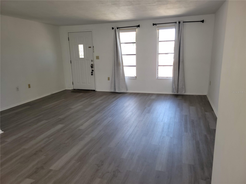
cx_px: 123
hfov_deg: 67.3
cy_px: 92
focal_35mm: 26
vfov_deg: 53.1
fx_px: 185
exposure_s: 1/60
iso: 50
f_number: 1.8
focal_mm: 5.4
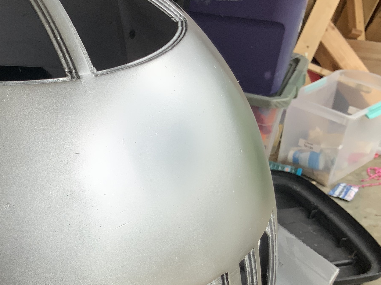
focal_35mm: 65
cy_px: 209
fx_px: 715
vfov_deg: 22.4
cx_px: 22
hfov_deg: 28.4
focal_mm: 3
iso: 16
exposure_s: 1/425
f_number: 1.8
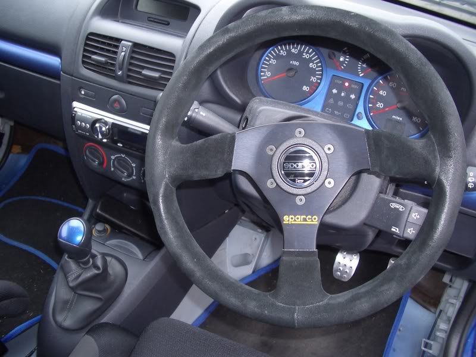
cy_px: 178
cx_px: 238
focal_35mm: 35
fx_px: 481
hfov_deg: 52.6
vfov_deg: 40.7
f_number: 2.6
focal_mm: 5.8
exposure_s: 1/40
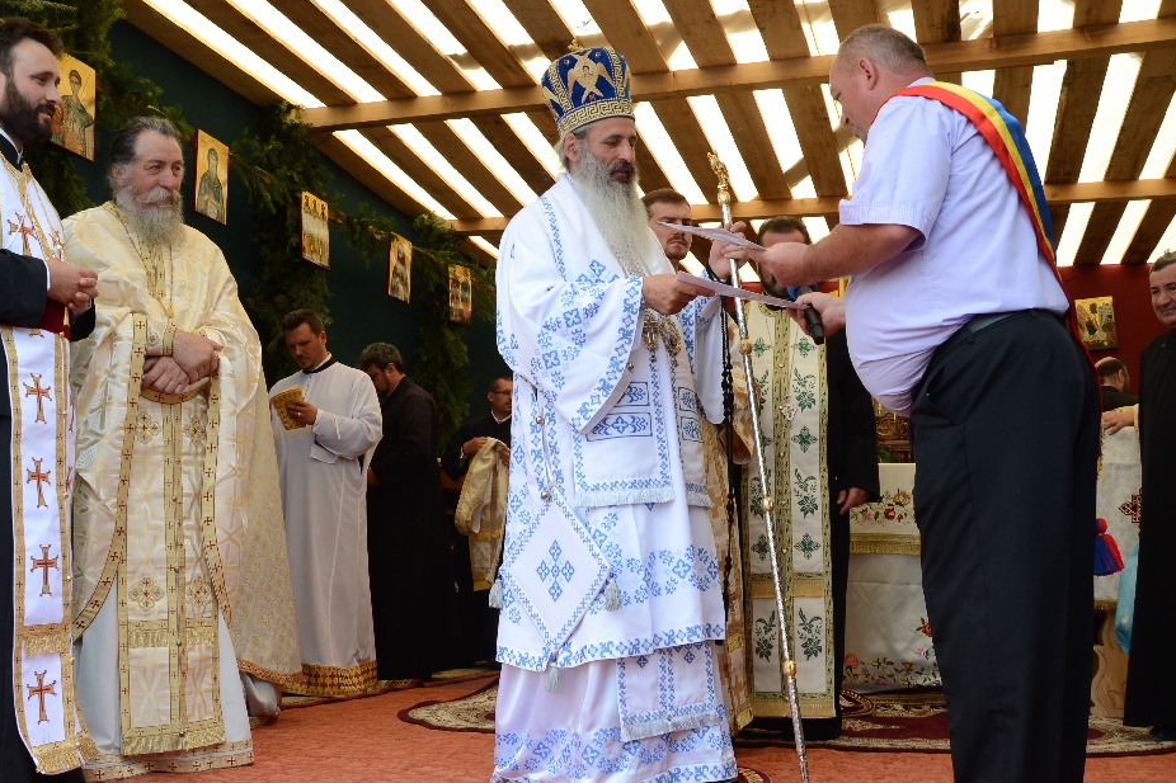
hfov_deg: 54.4
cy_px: 424
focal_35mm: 35
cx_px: 606
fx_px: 1143
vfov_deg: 37.8
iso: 200
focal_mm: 18
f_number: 8
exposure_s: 1/100
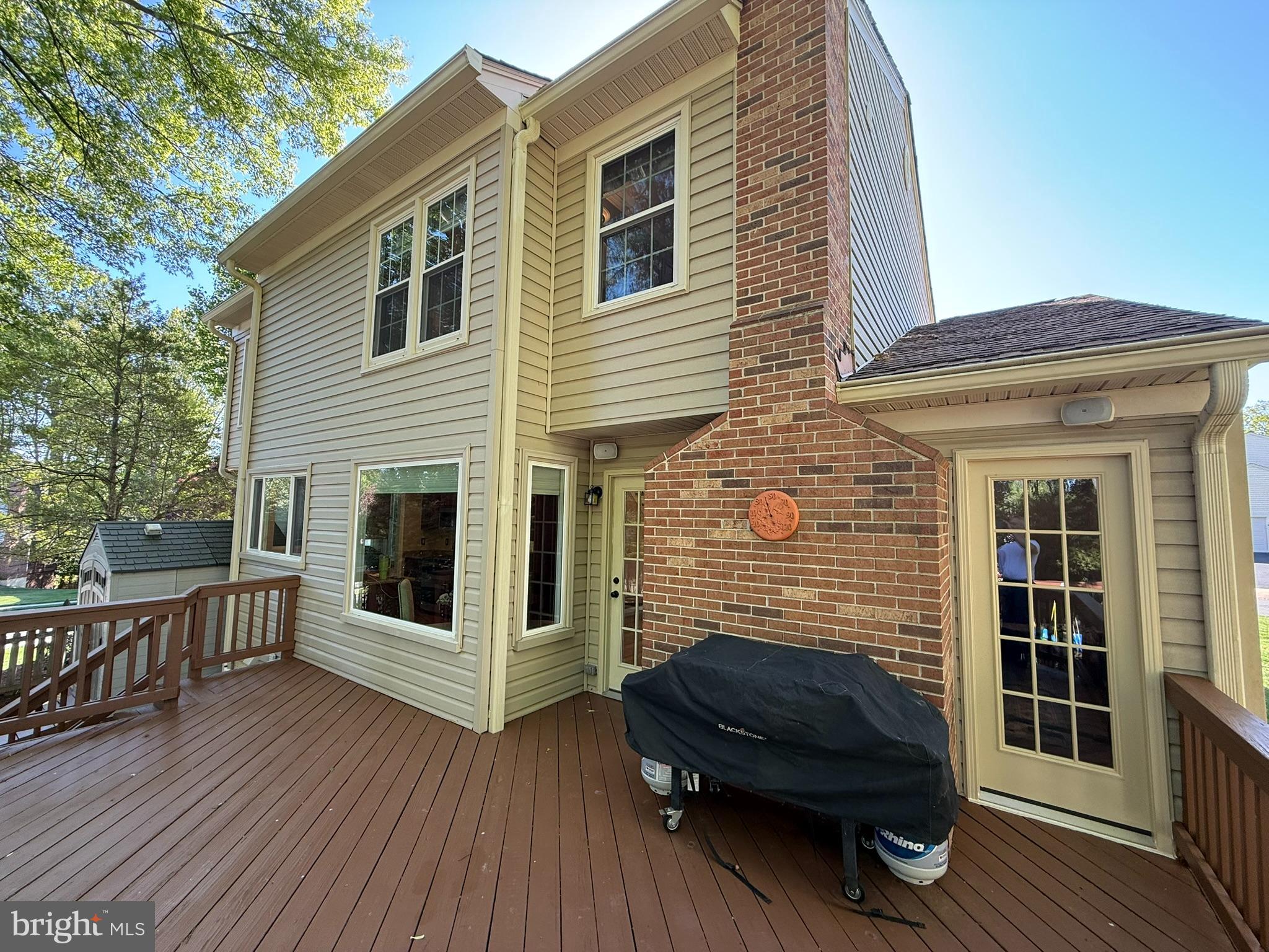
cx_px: 634
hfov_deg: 102.1
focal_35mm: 14
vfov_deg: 85.7
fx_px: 513
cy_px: 476
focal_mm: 2.22
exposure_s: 1/99
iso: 50
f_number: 2.2
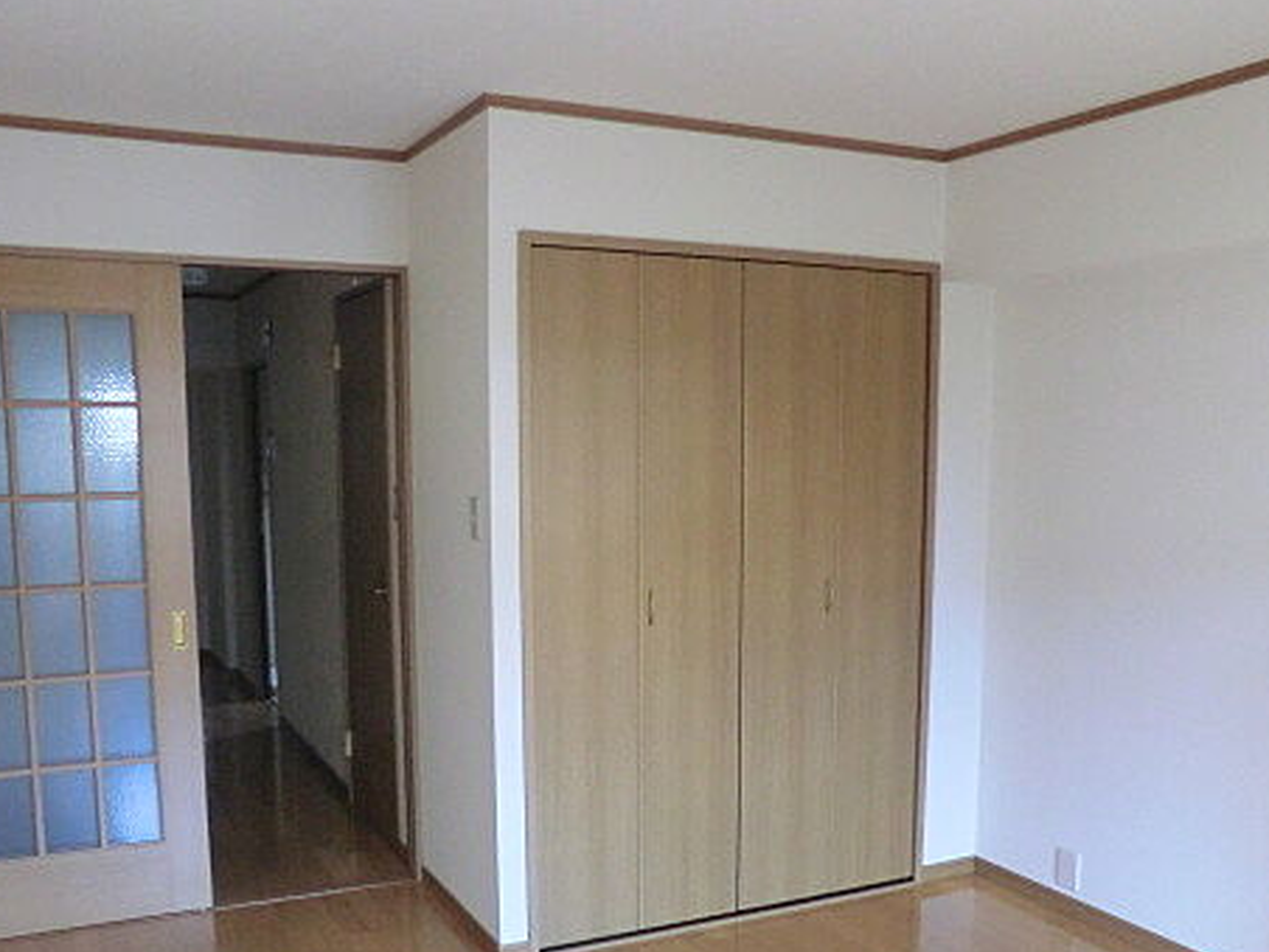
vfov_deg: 41.4
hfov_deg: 53.9
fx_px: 1246
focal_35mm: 34
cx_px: 682
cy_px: 607
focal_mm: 4.3
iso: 500
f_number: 3.2
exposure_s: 1/60
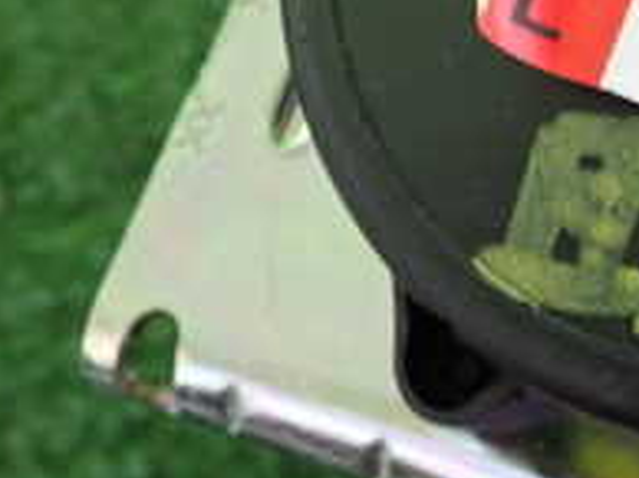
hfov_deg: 19.7
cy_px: 20
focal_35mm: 93
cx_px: 794
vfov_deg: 15.6
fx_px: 1715
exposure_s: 1/30
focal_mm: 5.4
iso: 400
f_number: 2.3
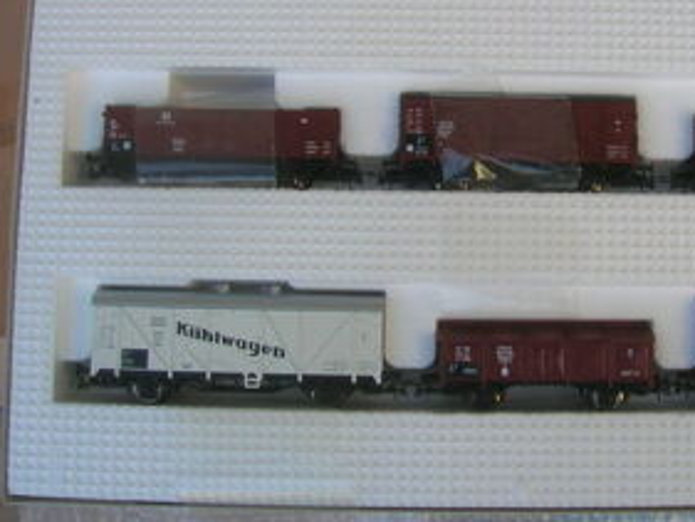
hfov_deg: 32.9
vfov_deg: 25.1
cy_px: 161
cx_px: 472
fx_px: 1165
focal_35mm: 58
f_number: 4.9
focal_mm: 5.7
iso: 50
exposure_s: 1/58.1
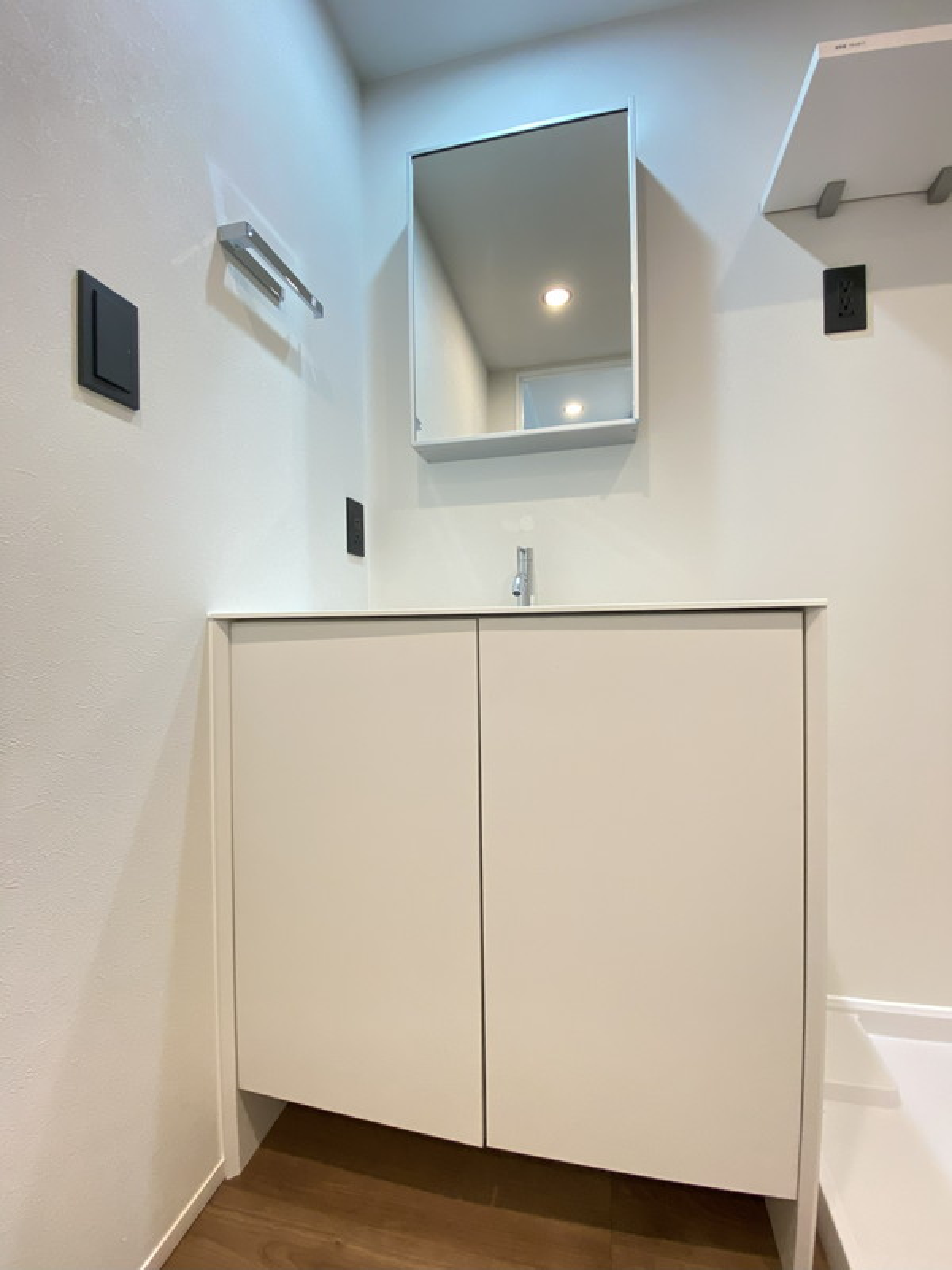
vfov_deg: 106.2
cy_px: 635
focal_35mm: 13
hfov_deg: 89.9
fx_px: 477
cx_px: 476
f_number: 2.4
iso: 250
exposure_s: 1/50
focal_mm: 1.54
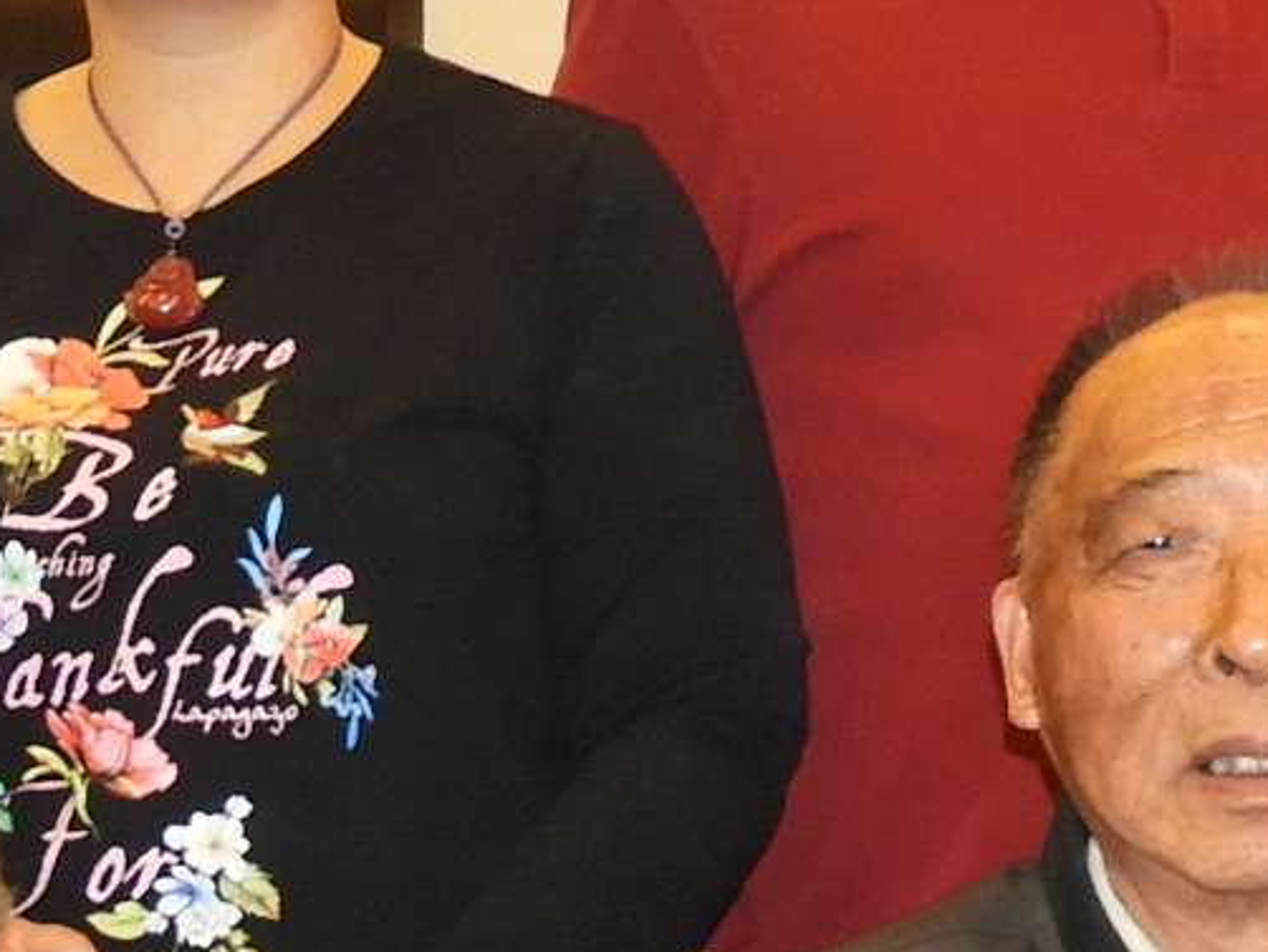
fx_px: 5717
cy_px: 1265
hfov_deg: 12.4
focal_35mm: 156
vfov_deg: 9.3
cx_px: -273
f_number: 3.3
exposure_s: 1/30
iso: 200
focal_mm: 4.3
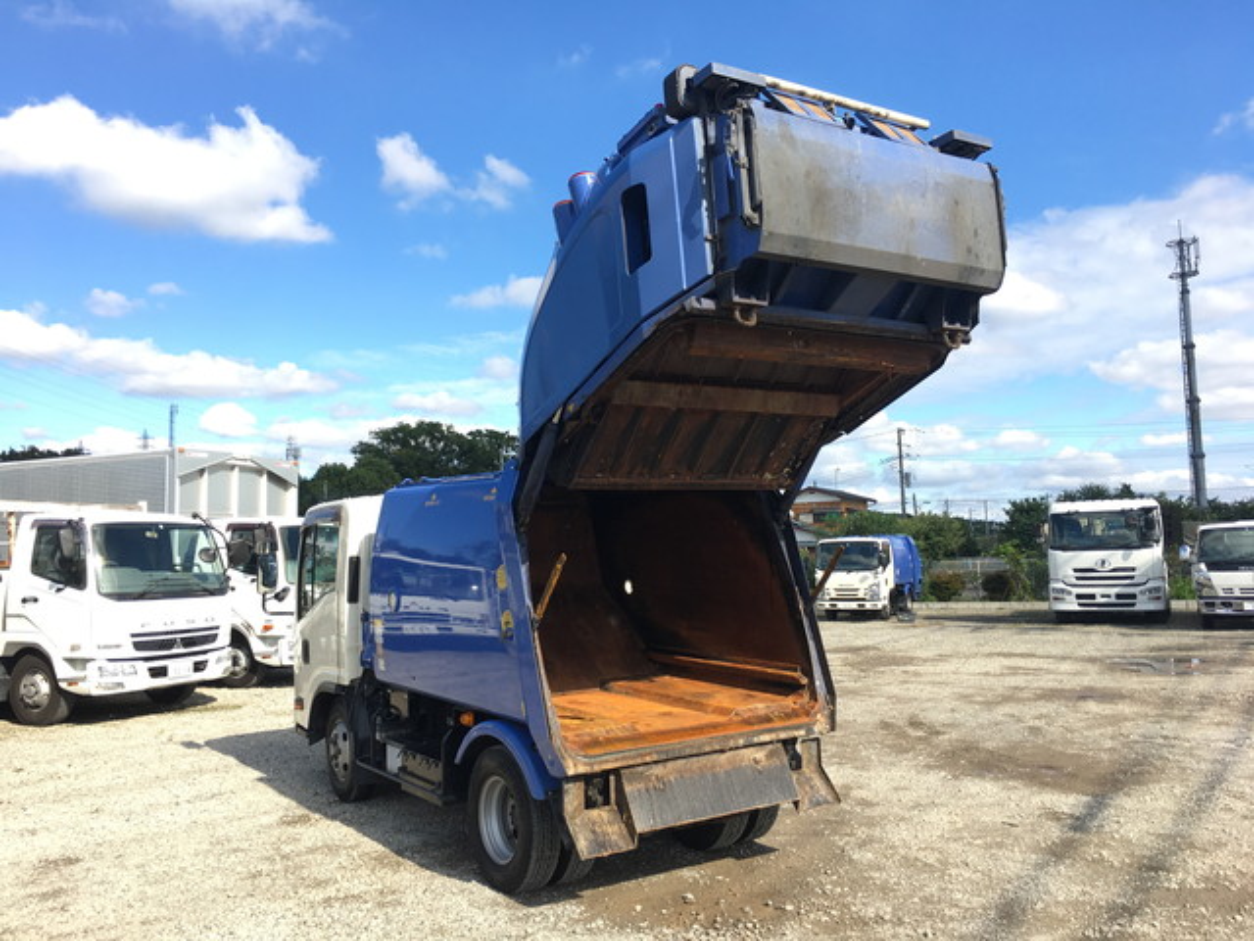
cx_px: 627
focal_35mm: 29
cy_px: 470
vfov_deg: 48.2
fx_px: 1051
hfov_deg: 61.7
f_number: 2.2
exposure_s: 1/699
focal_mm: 4.15
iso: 25
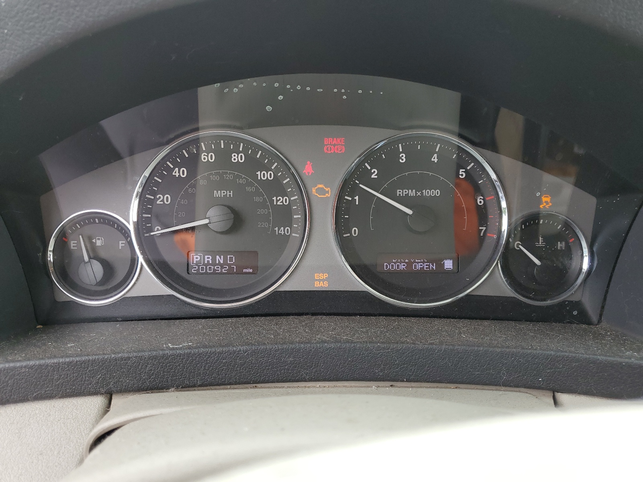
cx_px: 322
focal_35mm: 26
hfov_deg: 67.3
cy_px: 241
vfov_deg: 53.1
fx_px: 483
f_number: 1.5
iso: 50
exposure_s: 1/256
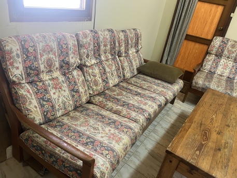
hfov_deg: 67.3
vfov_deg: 53.1
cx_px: 118
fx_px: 178
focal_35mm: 26
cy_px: 89
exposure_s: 1/60
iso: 125
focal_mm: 5.1
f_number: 1.6
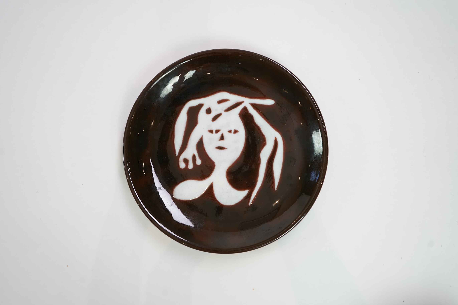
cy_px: 152
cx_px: 229
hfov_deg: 60.3
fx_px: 394
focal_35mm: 31
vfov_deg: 42.3
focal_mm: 31
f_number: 5
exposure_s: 1/60
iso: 500
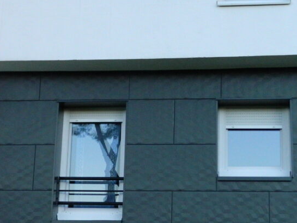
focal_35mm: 77
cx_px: 171
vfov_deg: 19.1
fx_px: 661
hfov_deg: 25.3
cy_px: 138
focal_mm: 7.3
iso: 400
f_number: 3.5
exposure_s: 1/200
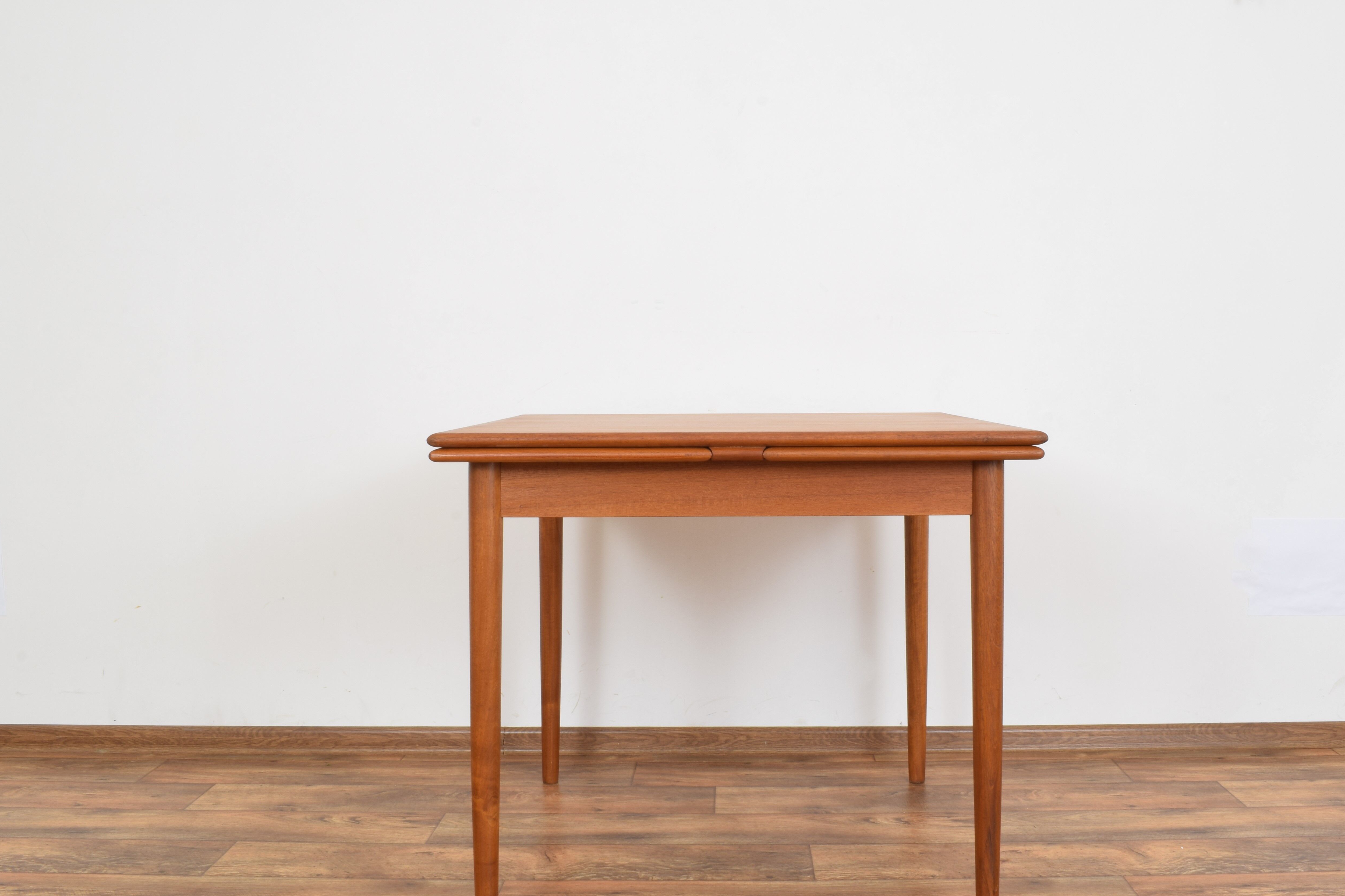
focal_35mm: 36
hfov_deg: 53.0
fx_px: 1345
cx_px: 741
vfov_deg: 36.8
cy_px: 520
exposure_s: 5
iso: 100
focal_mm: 20
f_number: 22
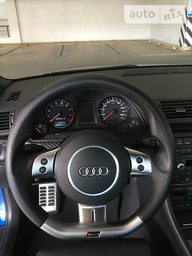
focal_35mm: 29
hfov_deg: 48.2
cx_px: 96
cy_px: 128
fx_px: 214
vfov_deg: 61.7
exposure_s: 1/33
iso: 125
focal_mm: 4.2
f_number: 2.2
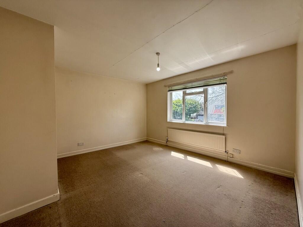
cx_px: 152
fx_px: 123
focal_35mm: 14
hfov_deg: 102.1
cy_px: 114
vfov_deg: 85.7
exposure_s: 1/279
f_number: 2.2
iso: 64
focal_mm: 2.22
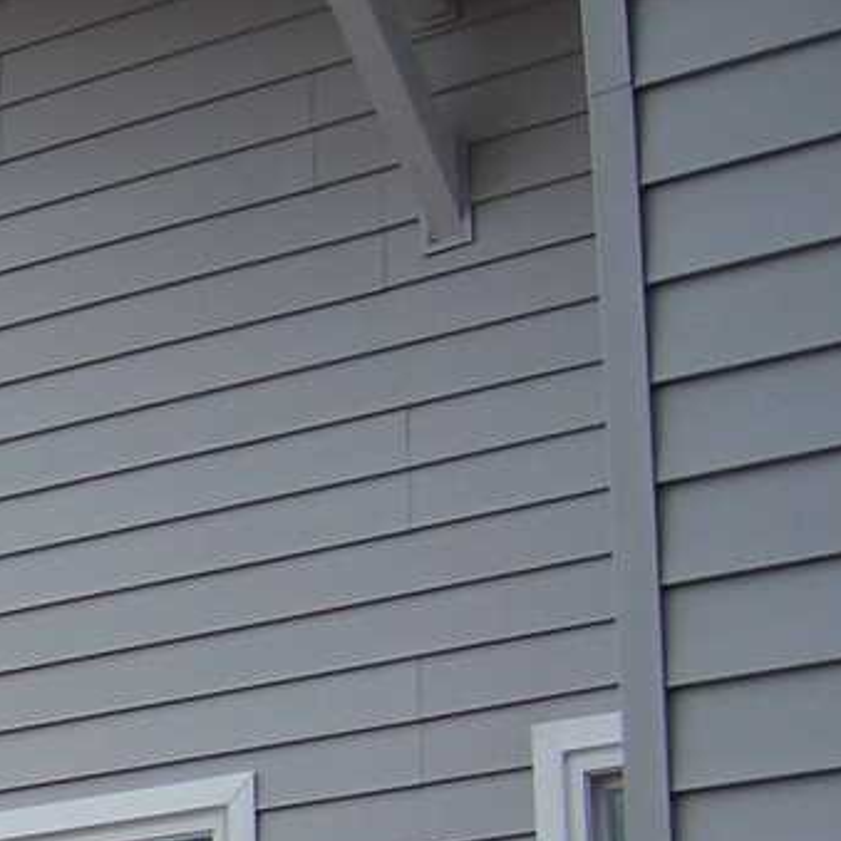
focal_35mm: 125
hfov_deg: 12.7
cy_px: 1077
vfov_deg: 13.5
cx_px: -693
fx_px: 3436
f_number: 2.8
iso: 80
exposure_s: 1/250
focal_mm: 6.2
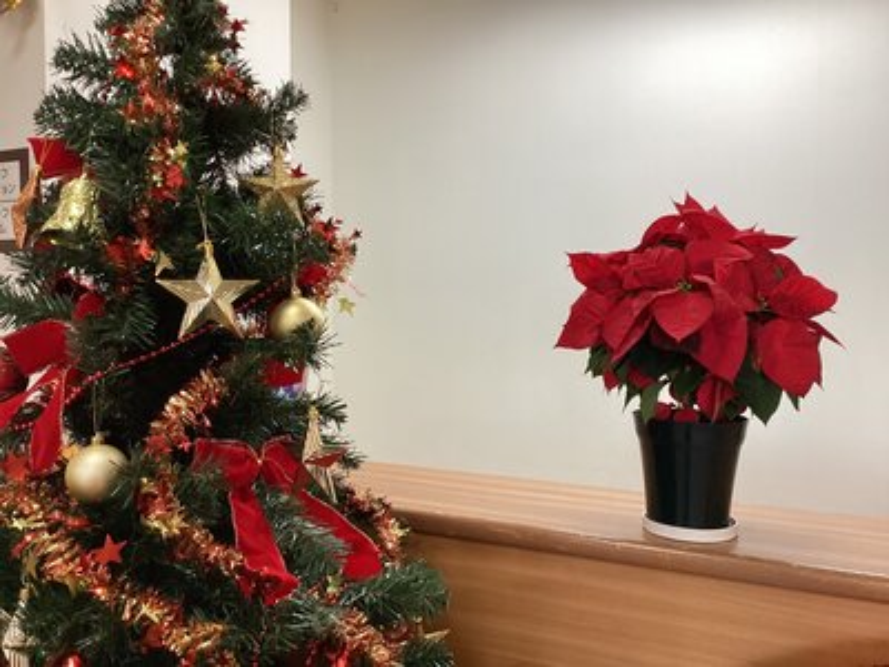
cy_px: 334
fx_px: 796
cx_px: 444
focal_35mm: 31
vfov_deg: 45.4
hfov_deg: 58.4
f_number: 2.4
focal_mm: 3.3
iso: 80
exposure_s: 1/60
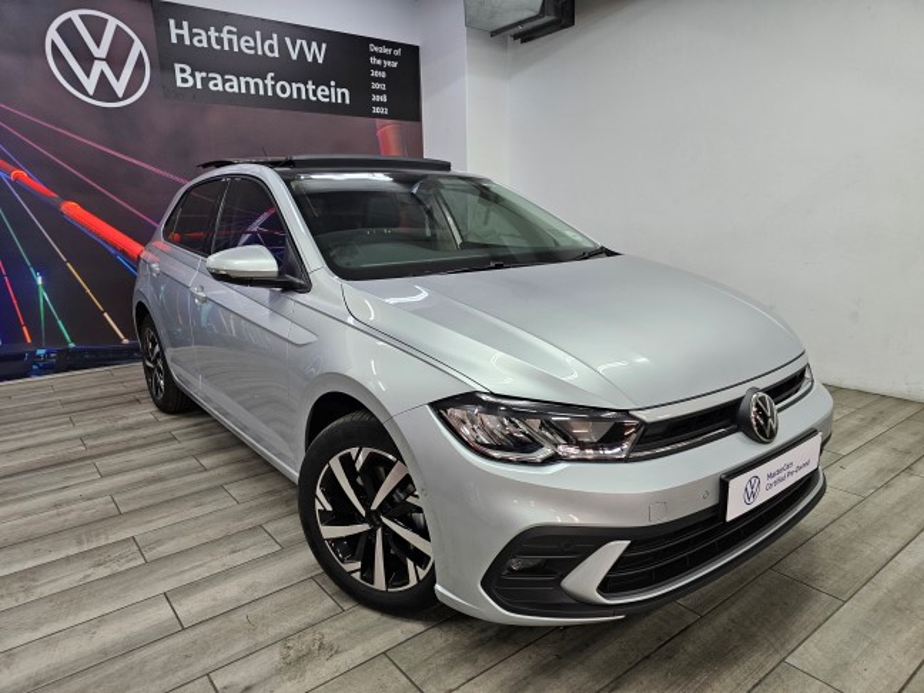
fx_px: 614
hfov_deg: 73.9
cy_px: 346
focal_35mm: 23
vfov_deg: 58.9
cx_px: 462
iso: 250
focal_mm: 6.3
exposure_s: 1/100
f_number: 1.7
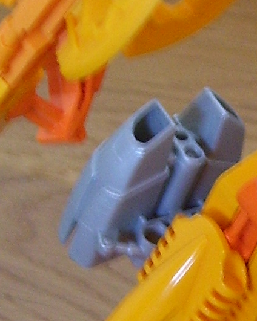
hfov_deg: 9.5
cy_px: 201
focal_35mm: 161
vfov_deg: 12.0
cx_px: 299
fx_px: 1533
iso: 160
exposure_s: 1/8
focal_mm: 5.6
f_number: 2.7
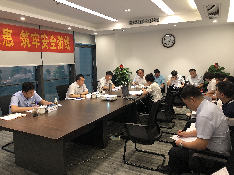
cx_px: 117
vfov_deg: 49.7
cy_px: 88
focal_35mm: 28
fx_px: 189
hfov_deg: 63.4
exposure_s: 1/17
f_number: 1.8
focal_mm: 4
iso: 32
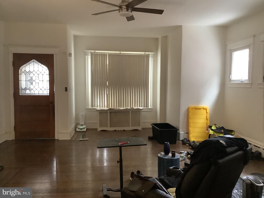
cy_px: 99
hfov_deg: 58.4
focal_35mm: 31
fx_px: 236
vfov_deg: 45.4
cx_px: 132
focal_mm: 3.3
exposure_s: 1/30
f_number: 2.4
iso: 320
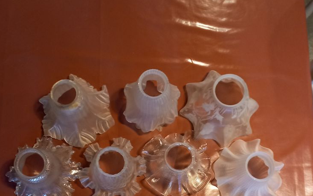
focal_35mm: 39
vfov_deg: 31.3
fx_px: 333
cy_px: 177
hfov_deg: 50.4
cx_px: 154
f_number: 1.8
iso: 320
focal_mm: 4
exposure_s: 1/25
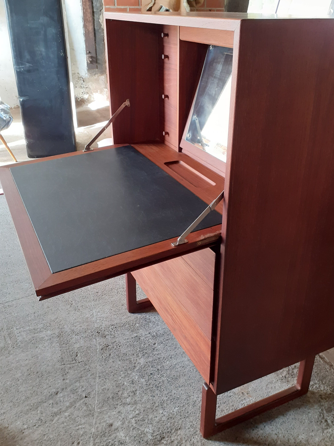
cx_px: 187
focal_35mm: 32
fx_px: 412
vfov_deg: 56.8
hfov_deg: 44.1
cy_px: 231
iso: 160
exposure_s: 1/50
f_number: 1.9
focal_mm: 3.6
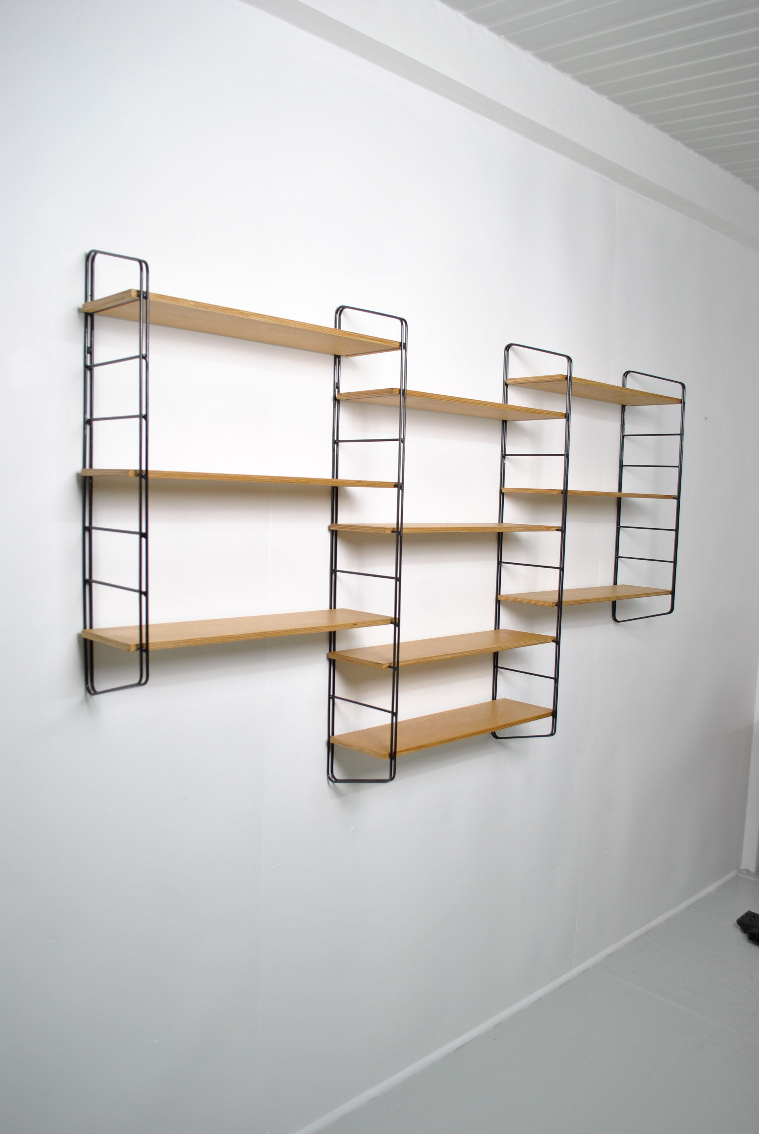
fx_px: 851
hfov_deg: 48.0
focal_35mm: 27
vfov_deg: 67.3
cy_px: 567
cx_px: 380
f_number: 4
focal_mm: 18
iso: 220
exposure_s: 1/30
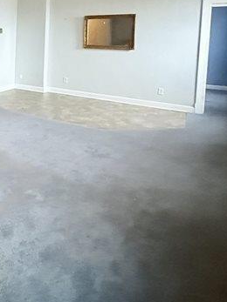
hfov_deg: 38.7
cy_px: 57
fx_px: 271
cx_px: -14
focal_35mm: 31
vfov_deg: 54.1
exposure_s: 1/40
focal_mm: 2.22
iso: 1250
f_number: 2.2
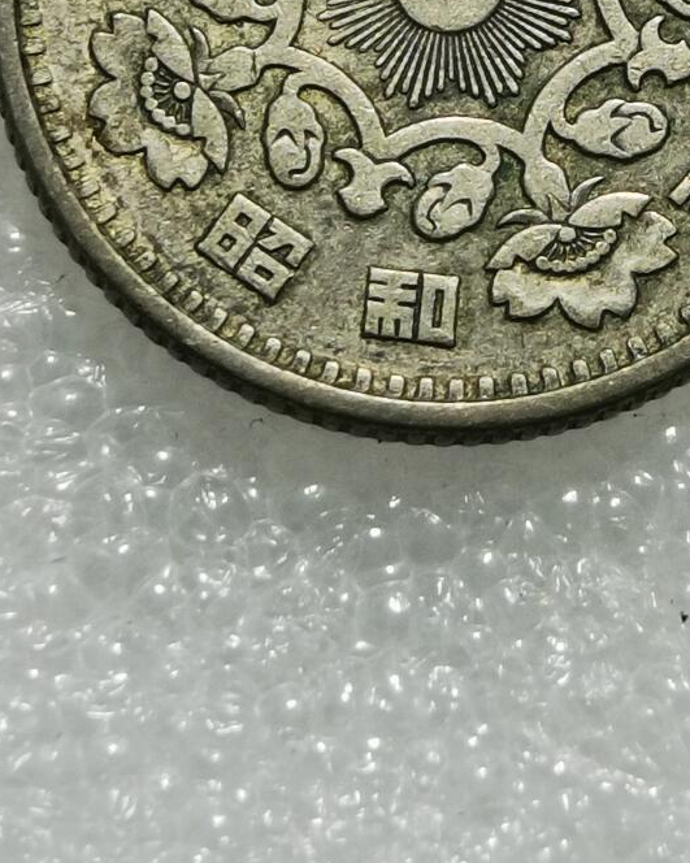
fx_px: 4392
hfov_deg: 9.0
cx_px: 464
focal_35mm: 172
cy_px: -12
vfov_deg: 11.1
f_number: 1.9
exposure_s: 1/100
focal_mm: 6.67
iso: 80
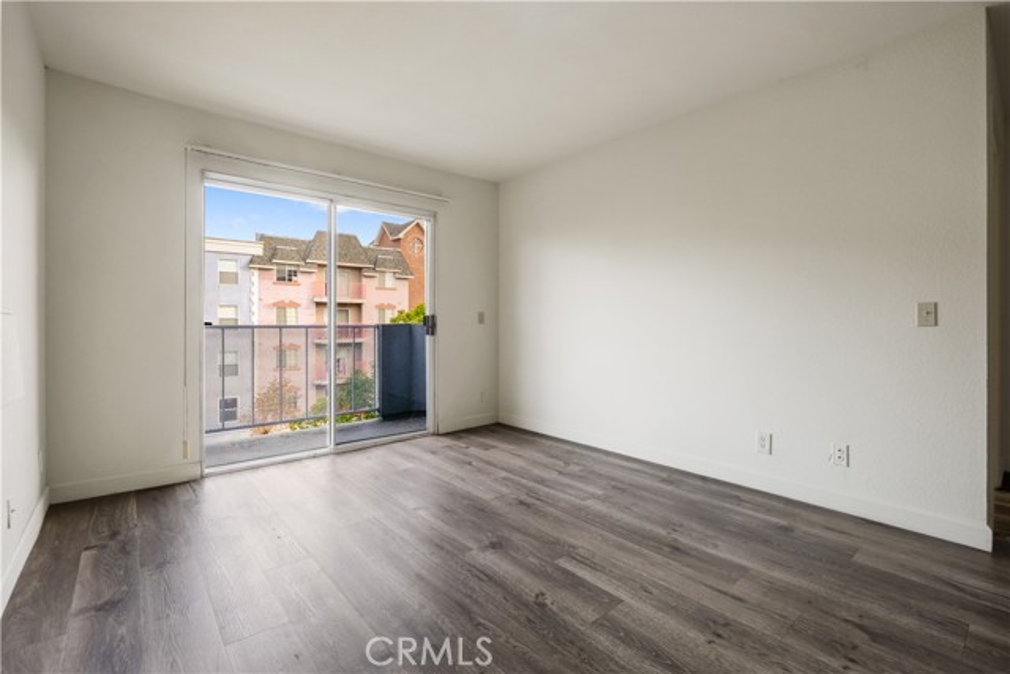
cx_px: 505
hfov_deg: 96.7
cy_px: 337
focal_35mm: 16
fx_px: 449
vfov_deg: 73.8
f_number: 8
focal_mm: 10.5
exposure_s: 1/4
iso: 250
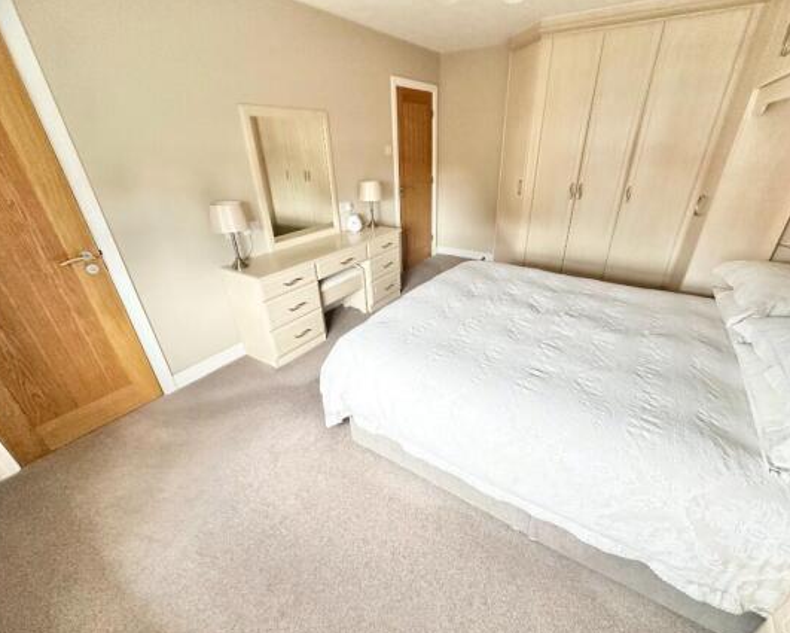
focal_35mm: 15
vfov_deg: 84.0
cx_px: 417
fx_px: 351
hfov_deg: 96.7
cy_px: 322
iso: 400
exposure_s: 1/60
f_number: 2.2
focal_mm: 2.22
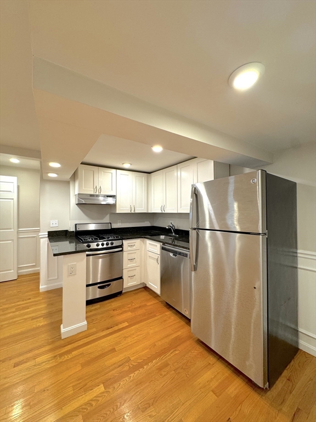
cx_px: 158
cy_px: 211
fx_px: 170
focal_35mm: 14
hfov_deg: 85.7
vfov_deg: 102.1
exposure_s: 1/60
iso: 160
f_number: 2.2
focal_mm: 2.22
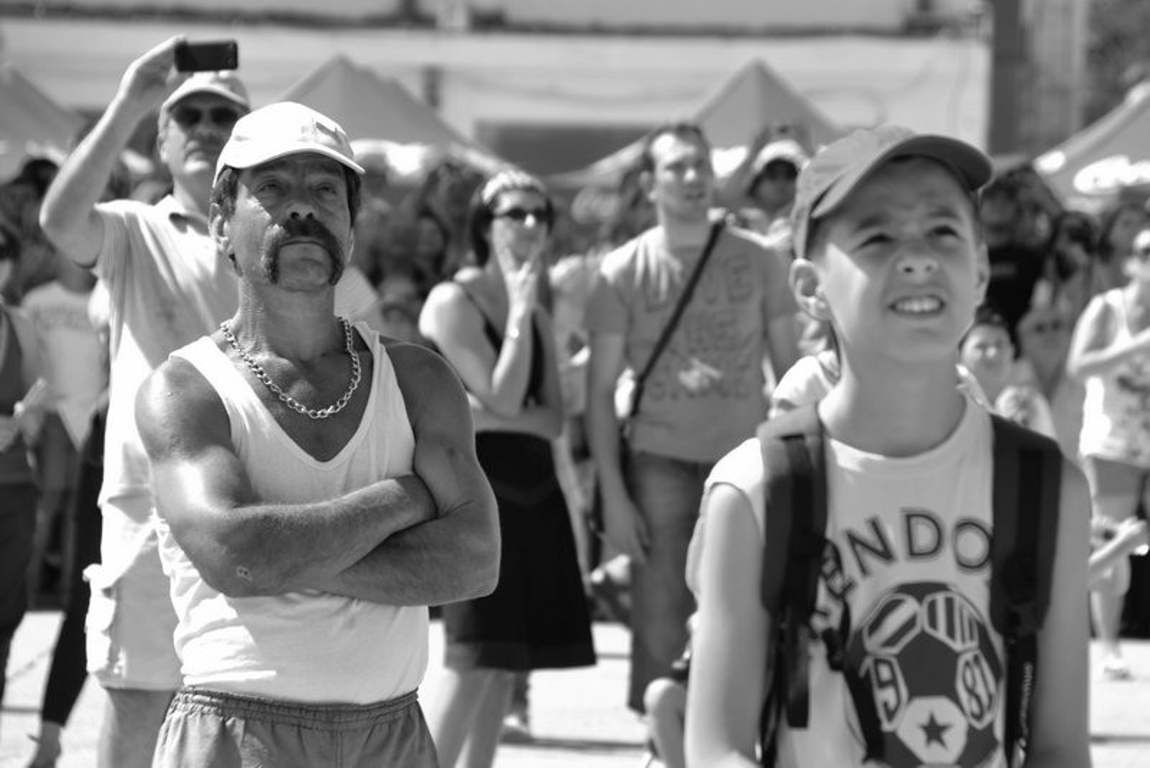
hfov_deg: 9.8
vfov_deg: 6.5
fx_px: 6710
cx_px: 575
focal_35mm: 210
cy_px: 384
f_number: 6
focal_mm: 140
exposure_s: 1/160
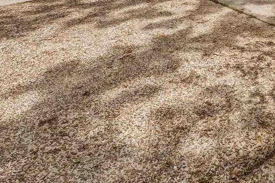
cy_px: -71
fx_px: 313
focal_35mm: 41
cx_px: 286
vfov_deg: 26.3
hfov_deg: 40.4
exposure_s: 1/800
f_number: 8
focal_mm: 12
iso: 800
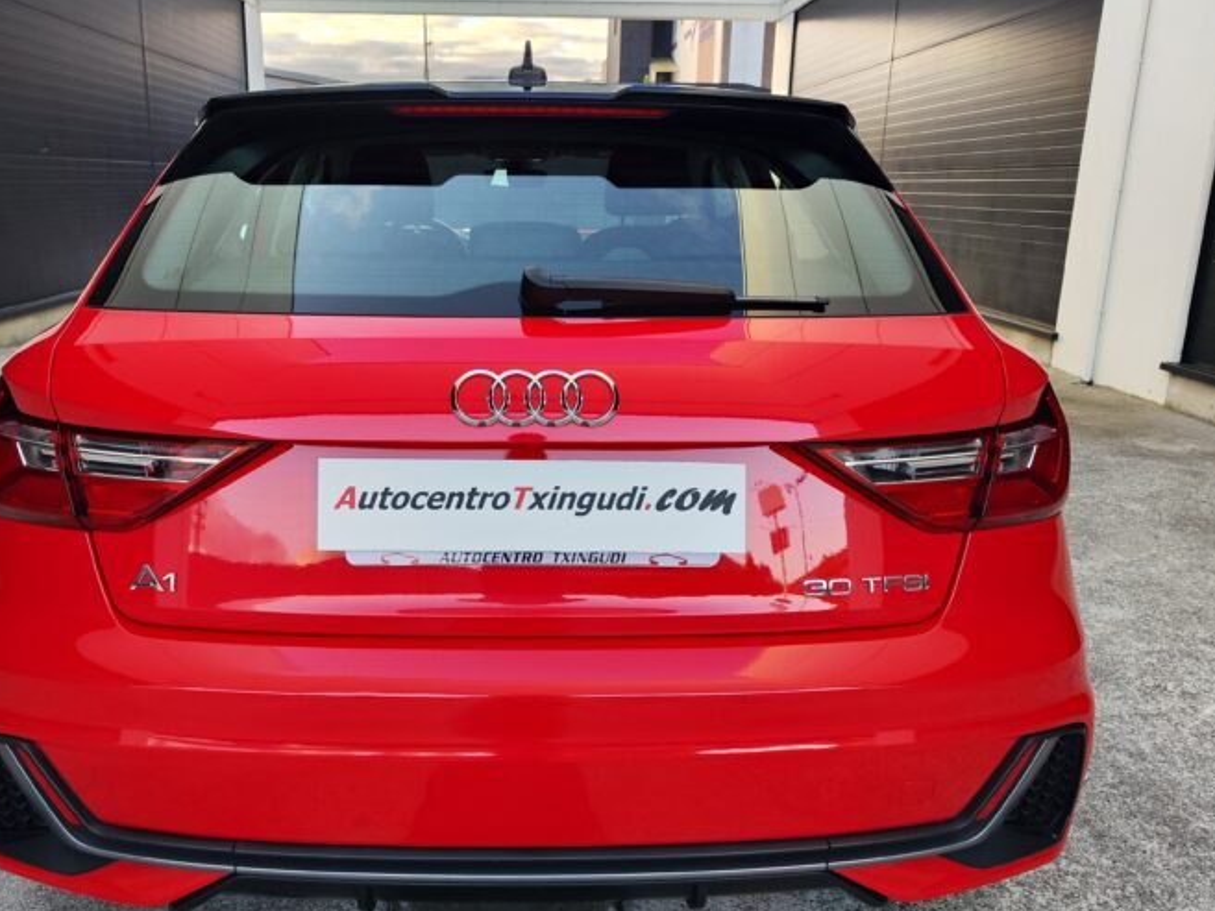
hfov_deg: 63.2
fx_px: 983
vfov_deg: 49.8
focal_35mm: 28
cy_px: 449
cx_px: 533
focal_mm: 7.01
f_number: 1.69
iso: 58
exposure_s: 1/100
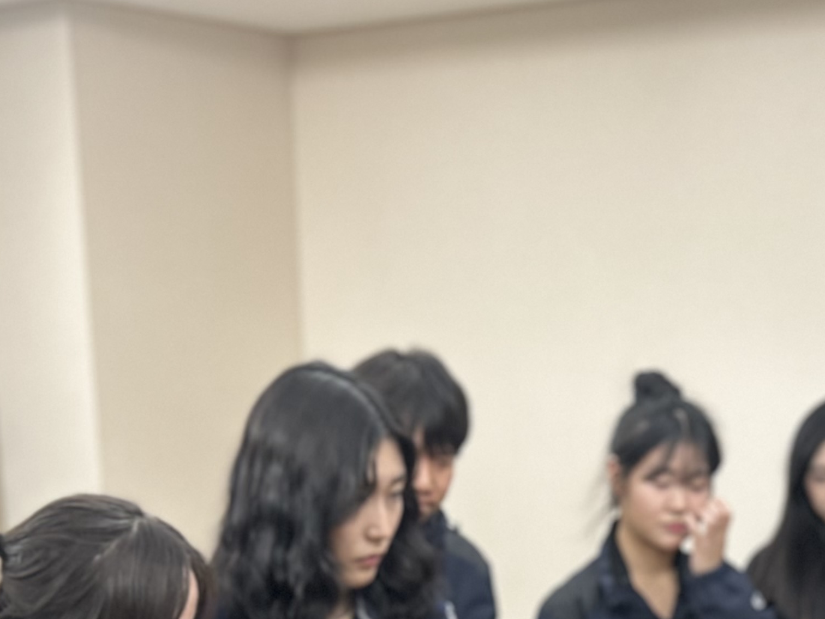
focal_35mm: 64
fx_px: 1525
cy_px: 710
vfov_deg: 21.5
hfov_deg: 29.8
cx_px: 617
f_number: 1.78
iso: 320
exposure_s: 1/60
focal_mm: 6.86
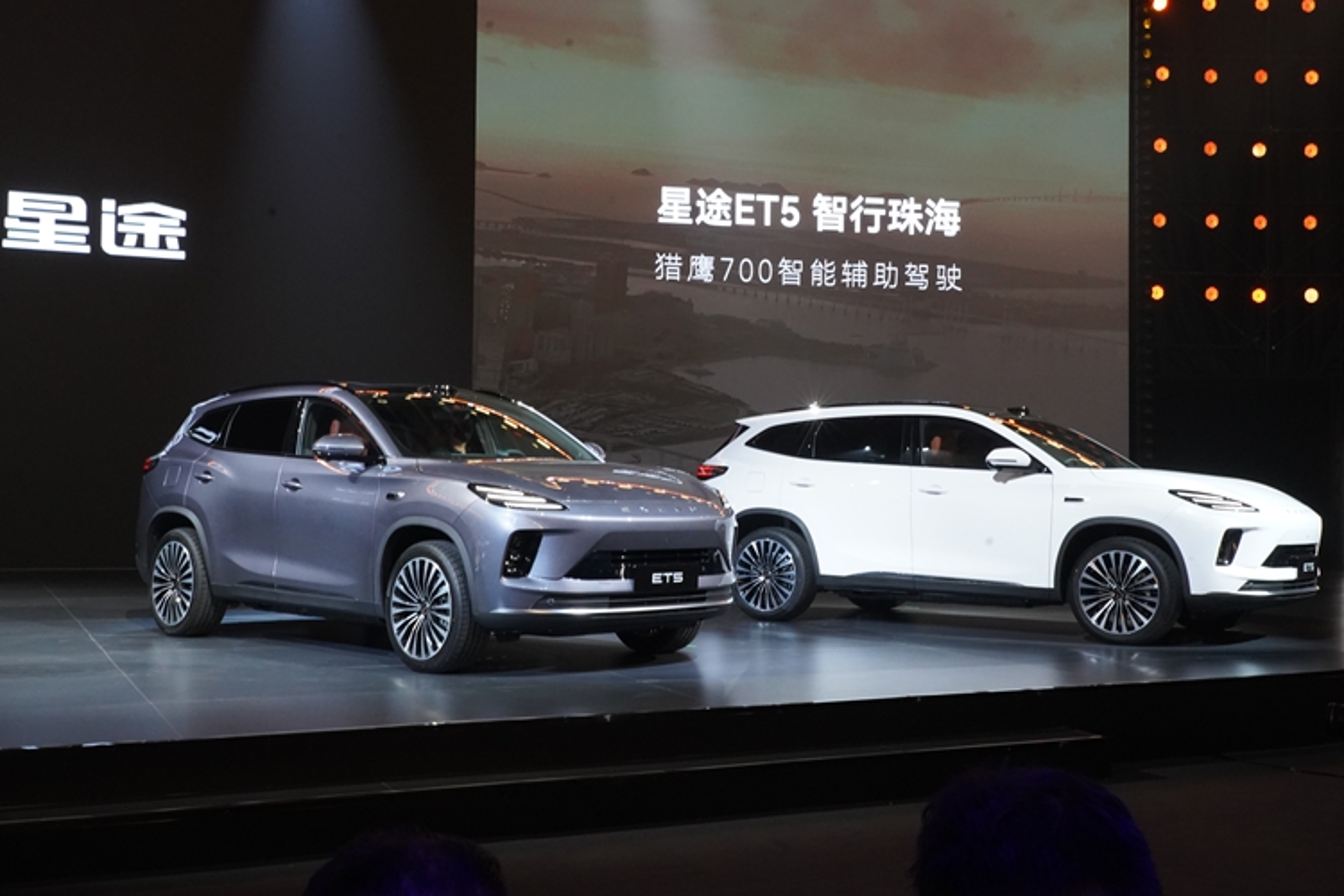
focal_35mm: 36
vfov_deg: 36.9
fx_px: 1344
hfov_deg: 53.1
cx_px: 672
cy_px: 448
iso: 5000
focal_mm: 36
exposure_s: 1/45
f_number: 16
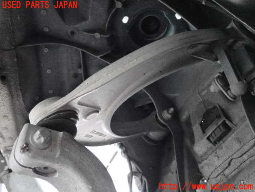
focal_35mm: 32
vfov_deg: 44.2
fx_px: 236
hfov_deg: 56.8
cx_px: 128
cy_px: 96
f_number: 2.4
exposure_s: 1/125
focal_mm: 5.79
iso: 6400
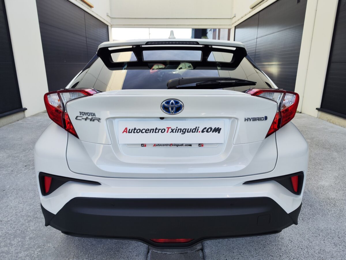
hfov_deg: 73.9
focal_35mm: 23
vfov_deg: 58.9
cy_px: 130
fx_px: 230
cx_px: 173
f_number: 1.69
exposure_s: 1/164
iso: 50
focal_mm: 7.01
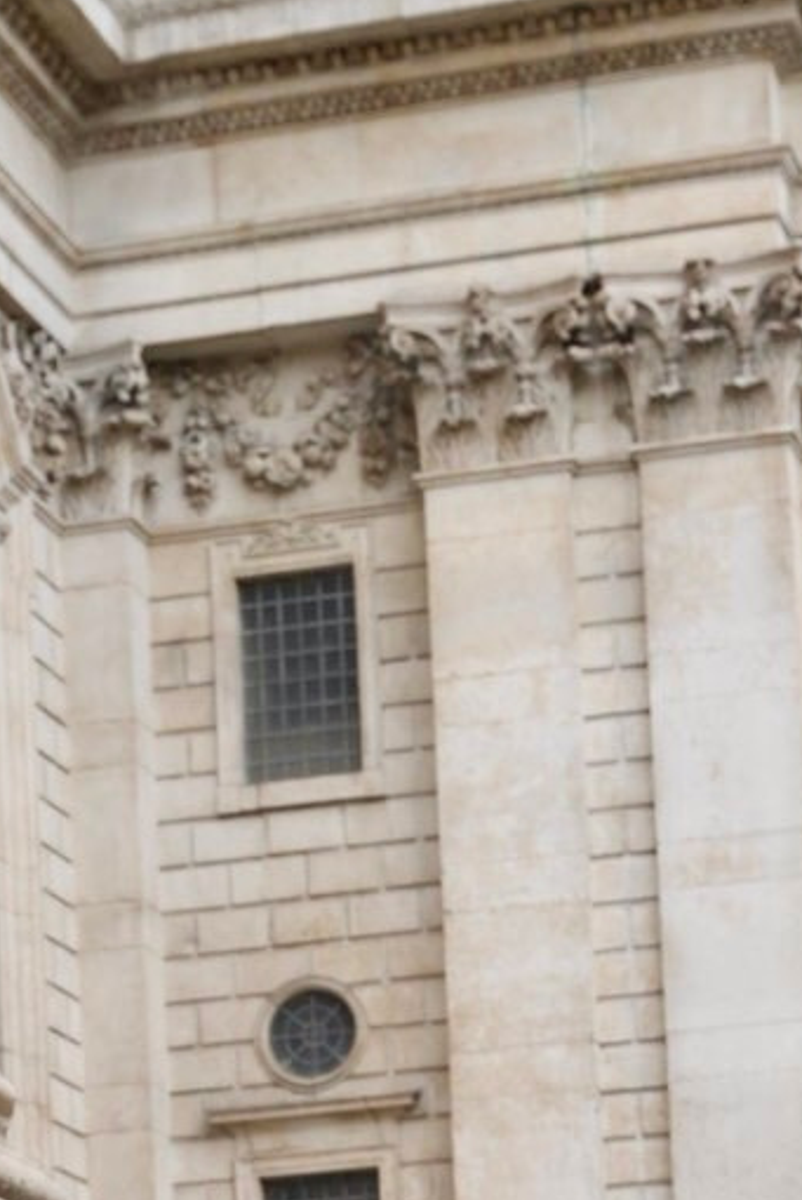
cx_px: 75
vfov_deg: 13.1
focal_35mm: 150
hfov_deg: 9.2
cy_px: 1722
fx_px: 4990
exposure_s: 1/160
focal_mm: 47.2
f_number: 5
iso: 100
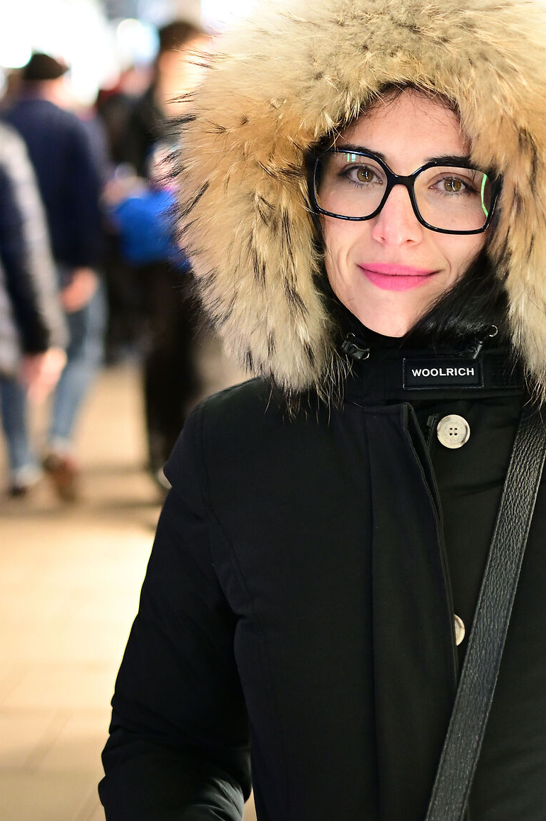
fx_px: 1890
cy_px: 80
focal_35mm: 83
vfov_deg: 23.8
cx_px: 296
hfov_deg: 16.4
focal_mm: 40
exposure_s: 1/50
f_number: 2
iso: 2200
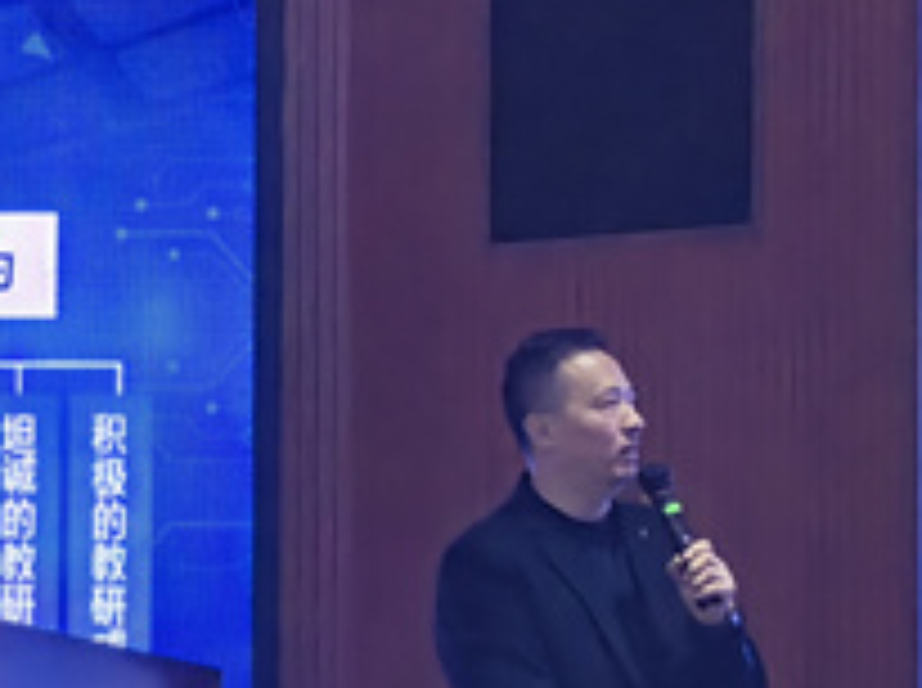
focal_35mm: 305
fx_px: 8109
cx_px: -45
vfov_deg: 4.9
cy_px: 522
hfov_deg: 6.5
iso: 125
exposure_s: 1/100
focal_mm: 6.98
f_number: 2
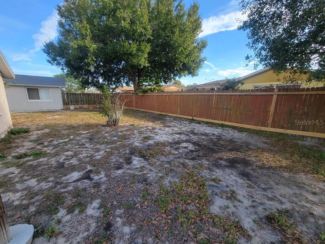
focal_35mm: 13
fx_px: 122
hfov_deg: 106.2
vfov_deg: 89.9
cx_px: 162
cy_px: 122
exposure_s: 1/438
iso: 50
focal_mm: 2.2
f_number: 2.2
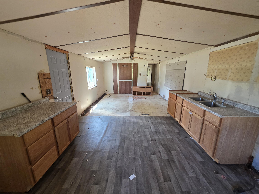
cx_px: 130
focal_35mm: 13
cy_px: 97
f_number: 1.9
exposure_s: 1/120
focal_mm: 2.2
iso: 200
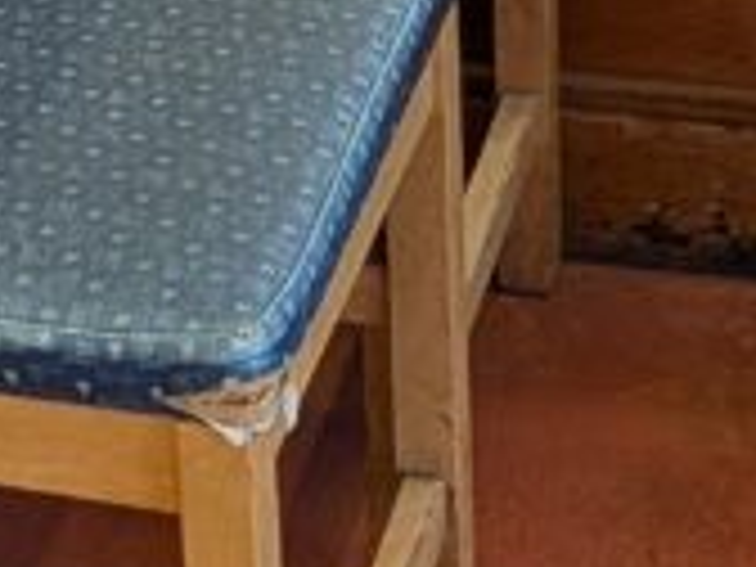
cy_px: -670
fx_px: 3997
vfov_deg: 7.7
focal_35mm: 183
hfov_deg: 10.8
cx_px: 184
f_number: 1.7
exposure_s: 1/25
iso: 192
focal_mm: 4.53
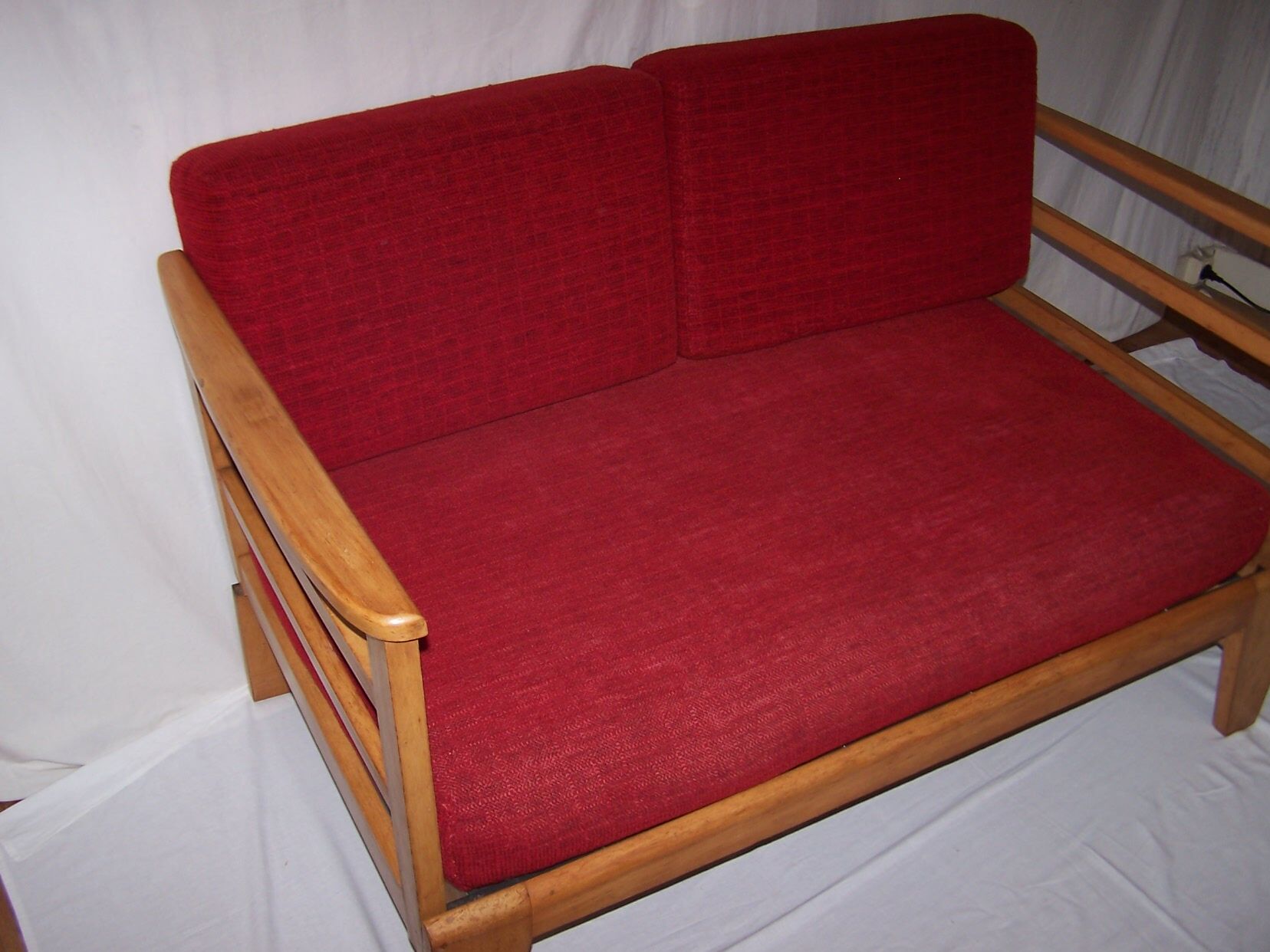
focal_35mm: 38
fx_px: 1394
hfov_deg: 49.0
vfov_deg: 37.7
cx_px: 635
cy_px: 476
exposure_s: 1/60
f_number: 2.8
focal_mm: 6.3
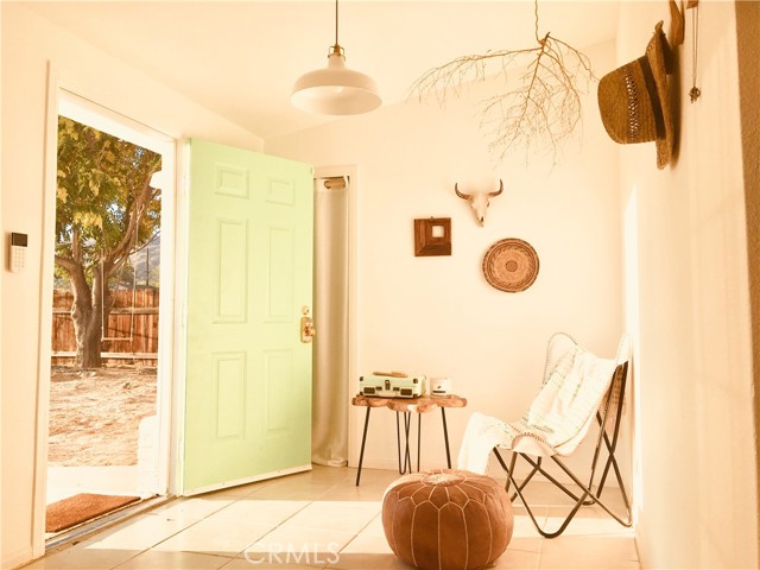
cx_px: 380
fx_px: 637
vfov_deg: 48.2
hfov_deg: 61.7
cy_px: 285
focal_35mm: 29
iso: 25
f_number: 2.2
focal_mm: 4.15
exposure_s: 1/855
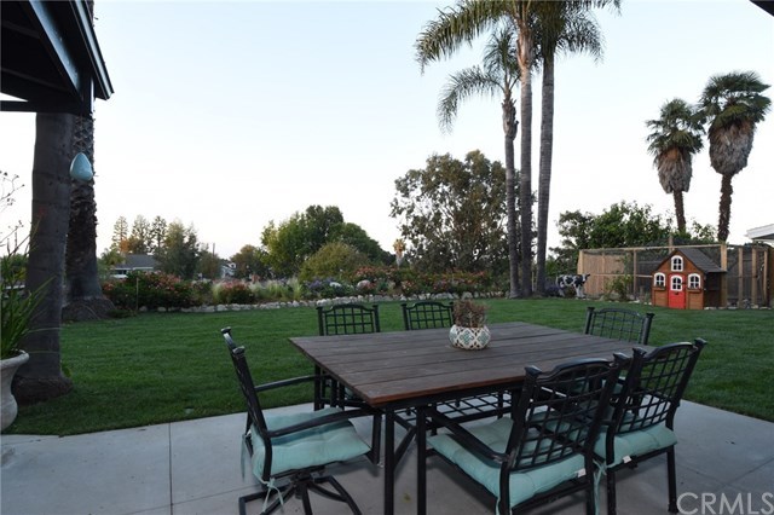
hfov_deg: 90.0
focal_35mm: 18
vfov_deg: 67.3
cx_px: 387
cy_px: 258
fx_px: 387
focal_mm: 12
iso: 250
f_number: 14
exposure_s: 1/8
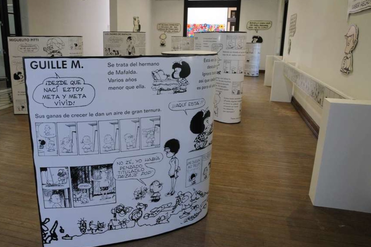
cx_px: 155
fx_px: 288
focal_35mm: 28
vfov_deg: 46.3
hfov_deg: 65.1
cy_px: 115
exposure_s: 1/25
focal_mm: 16
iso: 640
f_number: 5
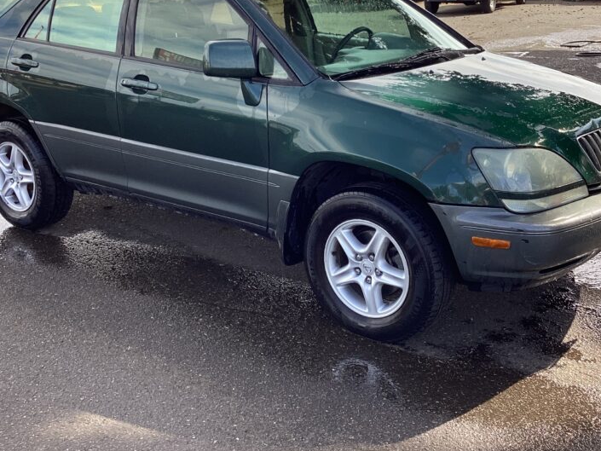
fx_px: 781
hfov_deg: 42.1
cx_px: 314
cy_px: 155
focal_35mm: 45
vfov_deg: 32.0
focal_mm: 3.3
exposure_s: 1/247
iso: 25
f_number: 2.4
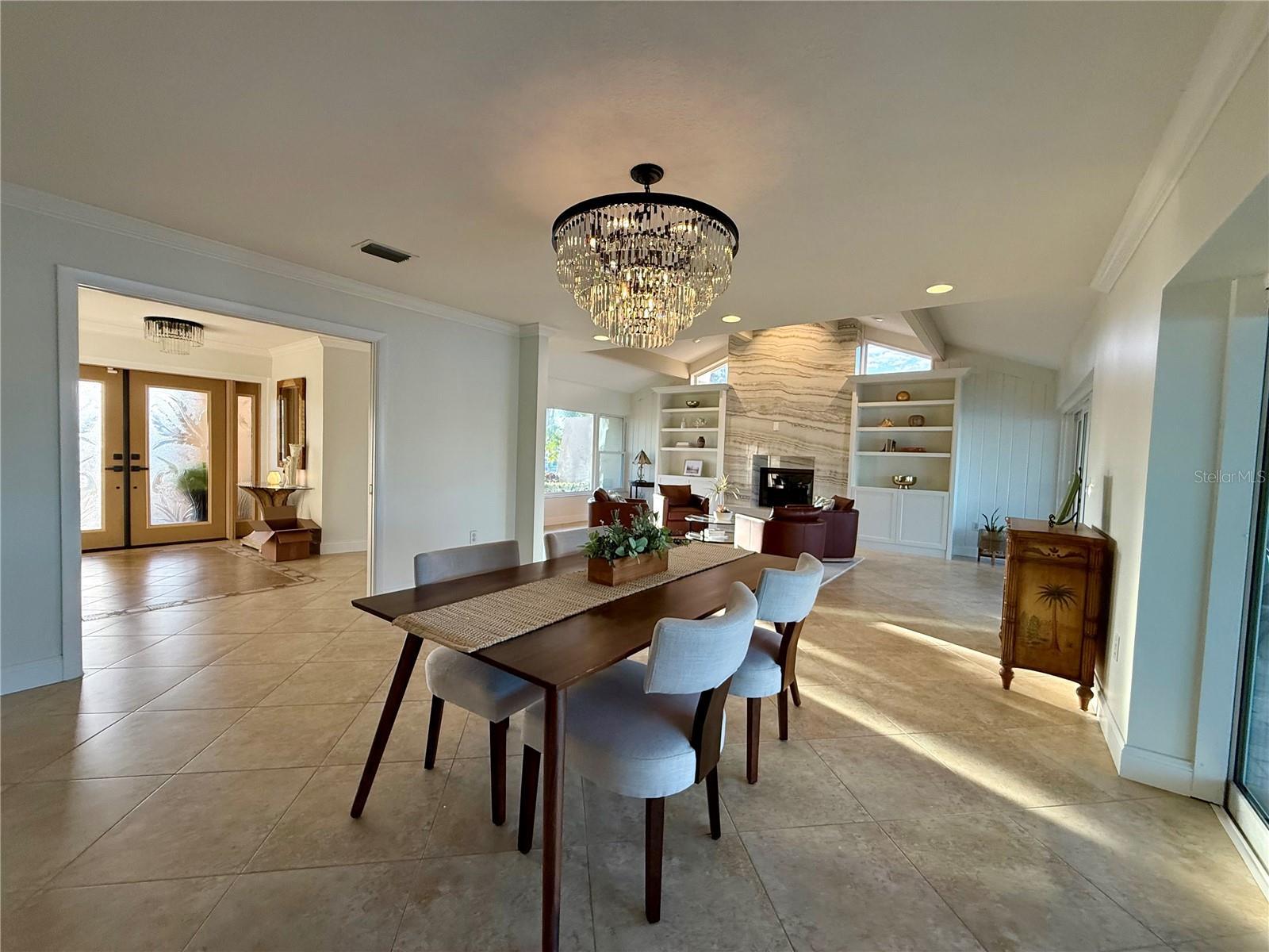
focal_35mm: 14
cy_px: 476
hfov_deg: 102.1
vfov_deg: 85.7
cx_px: 634
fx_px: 513
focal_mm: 2.22
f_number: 2.2
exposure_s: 1/120
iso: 160
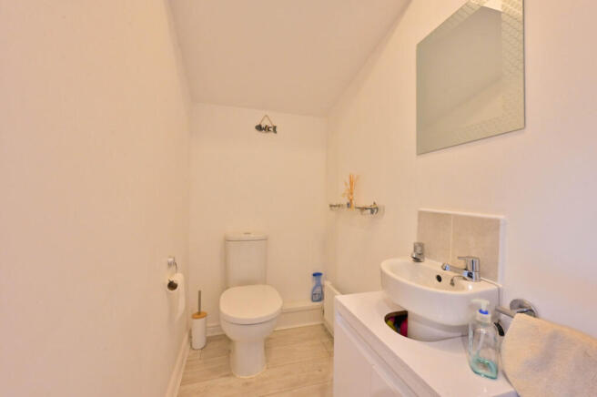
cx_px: 298
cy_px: 198
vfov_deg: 81.1
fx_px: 232
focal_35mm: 14
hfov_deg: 104.3
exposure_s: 1/60
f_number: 13
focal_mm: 14
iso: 2500
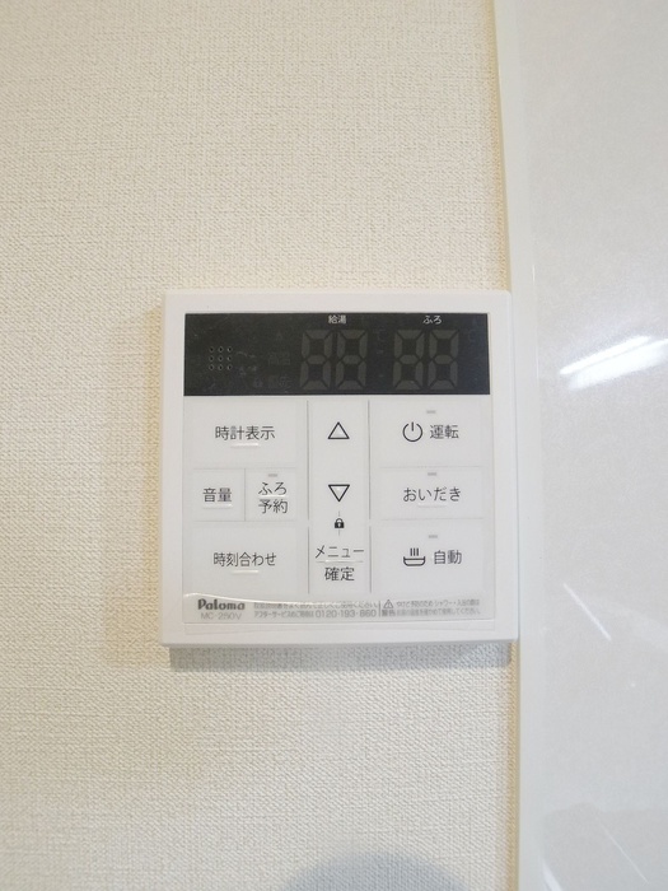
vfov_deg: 63.4
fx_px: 720
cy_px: 446
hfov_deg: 49.7
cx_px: 334
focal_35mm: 28
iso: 320
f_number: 2.1
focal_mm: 6
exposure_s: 1/60
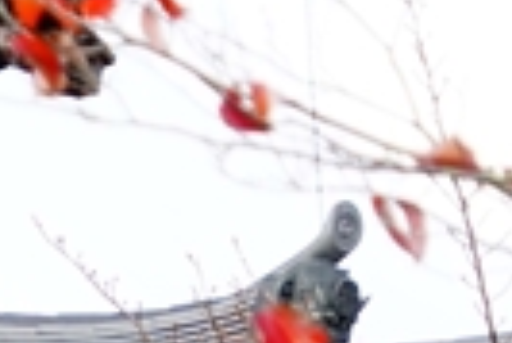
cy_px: 615
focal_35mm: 846
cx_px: -281
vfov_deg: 1.6
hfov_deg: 2.4
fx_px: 12045
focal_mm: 141
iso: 250
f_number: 5.6
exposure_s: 1/200
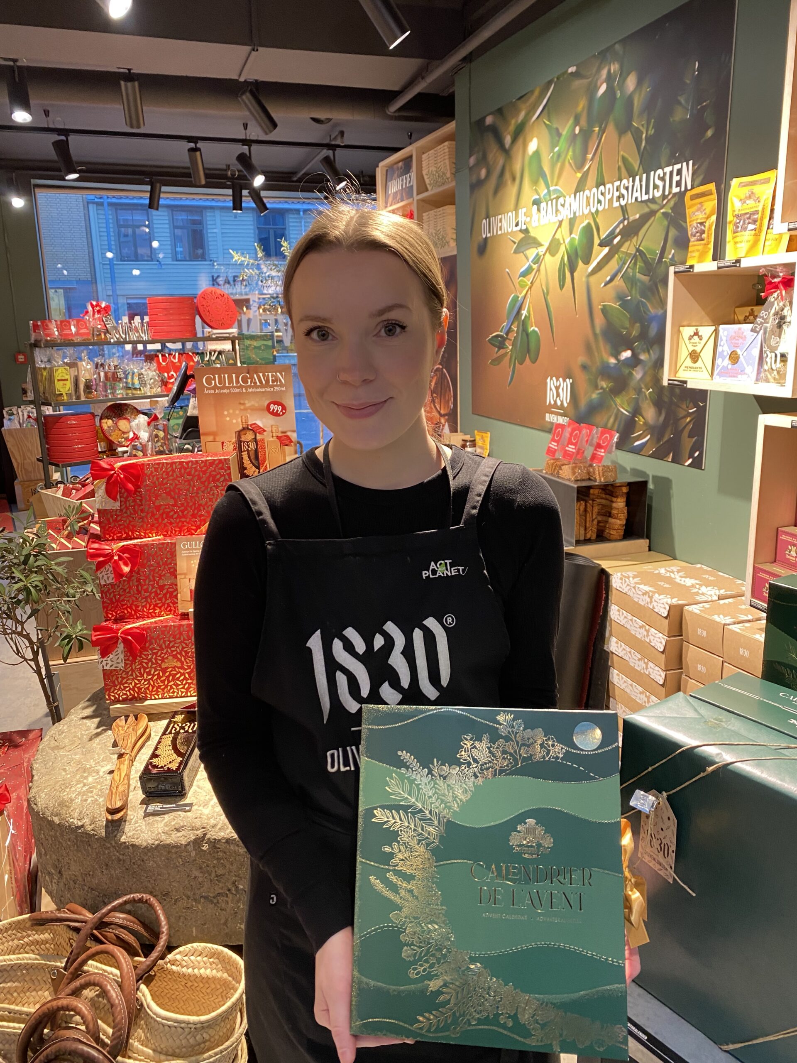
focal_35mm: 26
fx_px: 798
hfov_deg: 53.1
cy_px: 532
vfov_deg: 67.3
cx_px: 398
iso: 160
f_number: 1.8
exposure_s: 1/50
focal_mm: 4.25
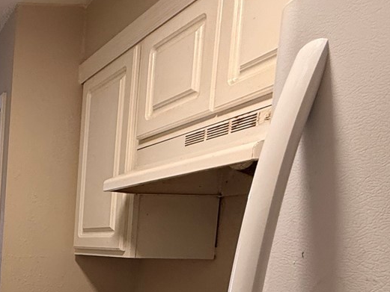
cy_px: 289
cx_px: -130
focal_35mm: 43
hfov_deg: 32.0
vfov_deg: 31.2
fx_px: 485
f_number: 2.2
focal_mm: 2.22
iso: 250
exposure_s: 1/60
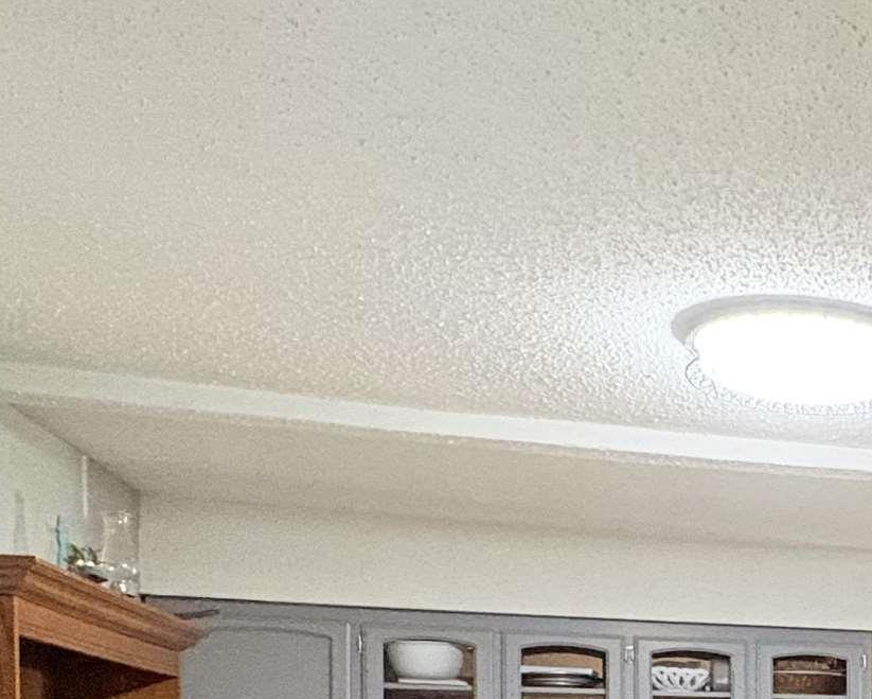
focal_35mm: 51
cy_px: 814
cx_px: 1076
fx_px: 1317
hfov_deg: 30.4
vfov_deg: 26.7
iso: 640
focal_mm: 2.22
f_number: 2.2
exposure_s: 1/60
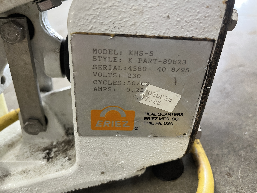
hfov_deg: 67.3
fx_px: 193
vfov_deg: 53.1
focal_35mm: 26
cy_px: 96
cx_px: 128
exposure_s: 1/60
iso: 200
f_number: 1.6
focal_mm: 5.1
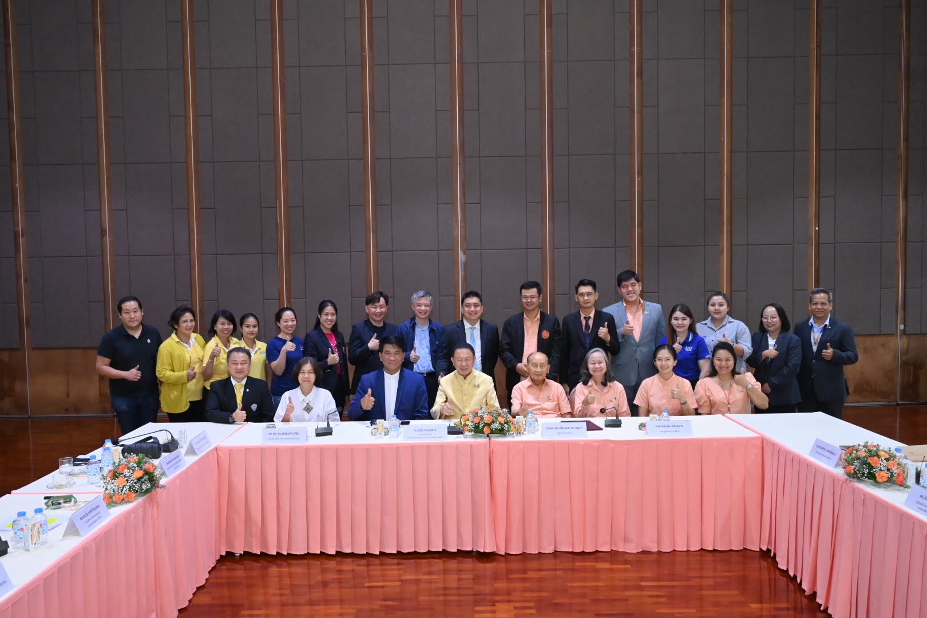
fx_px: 760
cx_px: 464
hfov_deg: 62.8
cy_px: 309
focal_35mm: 30
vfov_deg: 44.3
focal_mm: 29.5
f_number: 4
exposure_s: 1/200
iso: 6400
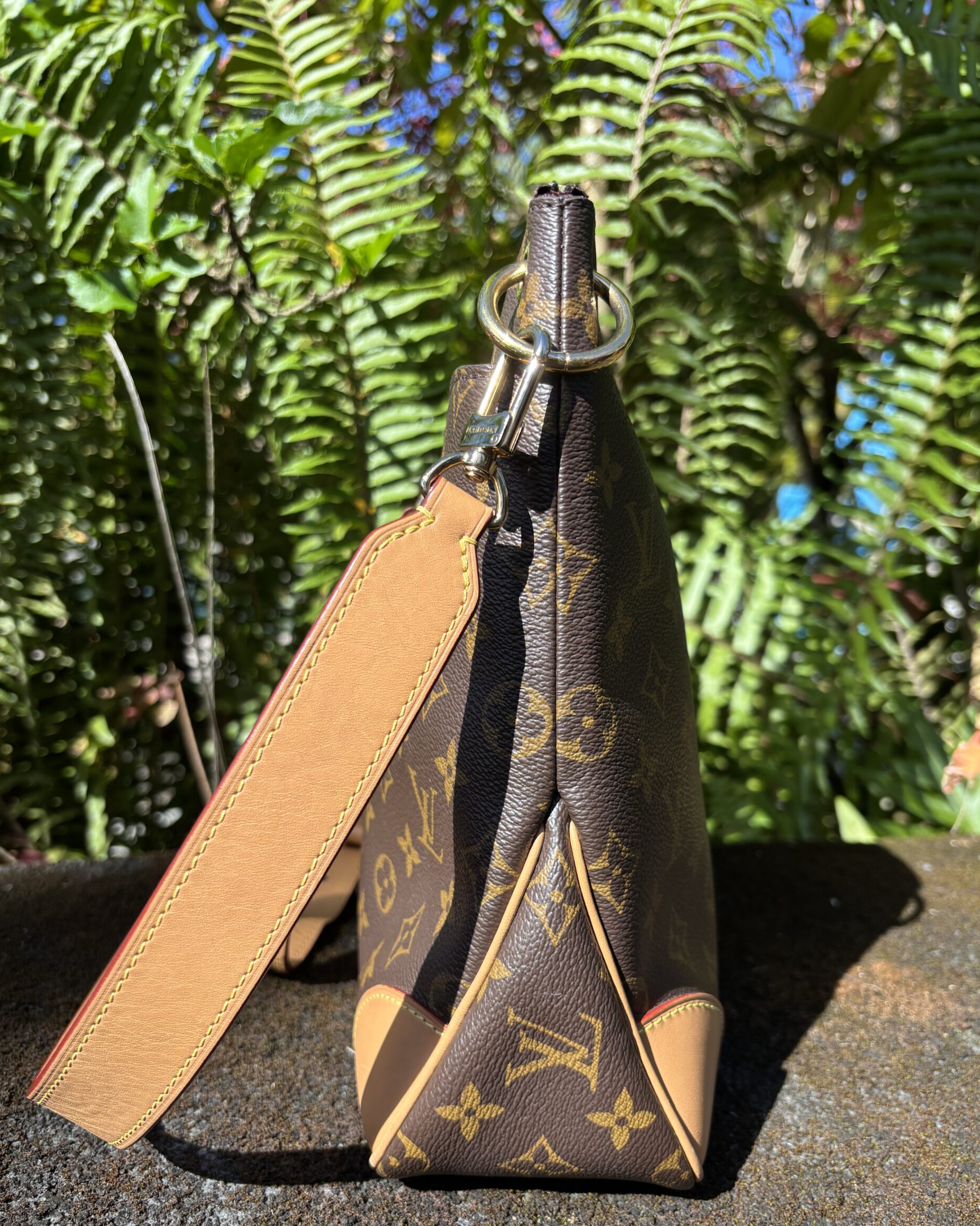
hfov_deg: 51.5
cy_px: 670
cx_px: 488
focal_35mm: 28
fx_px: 1015
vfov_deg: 62.1
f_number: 1.6
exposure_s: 1/1499
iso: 50
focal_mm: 5.96
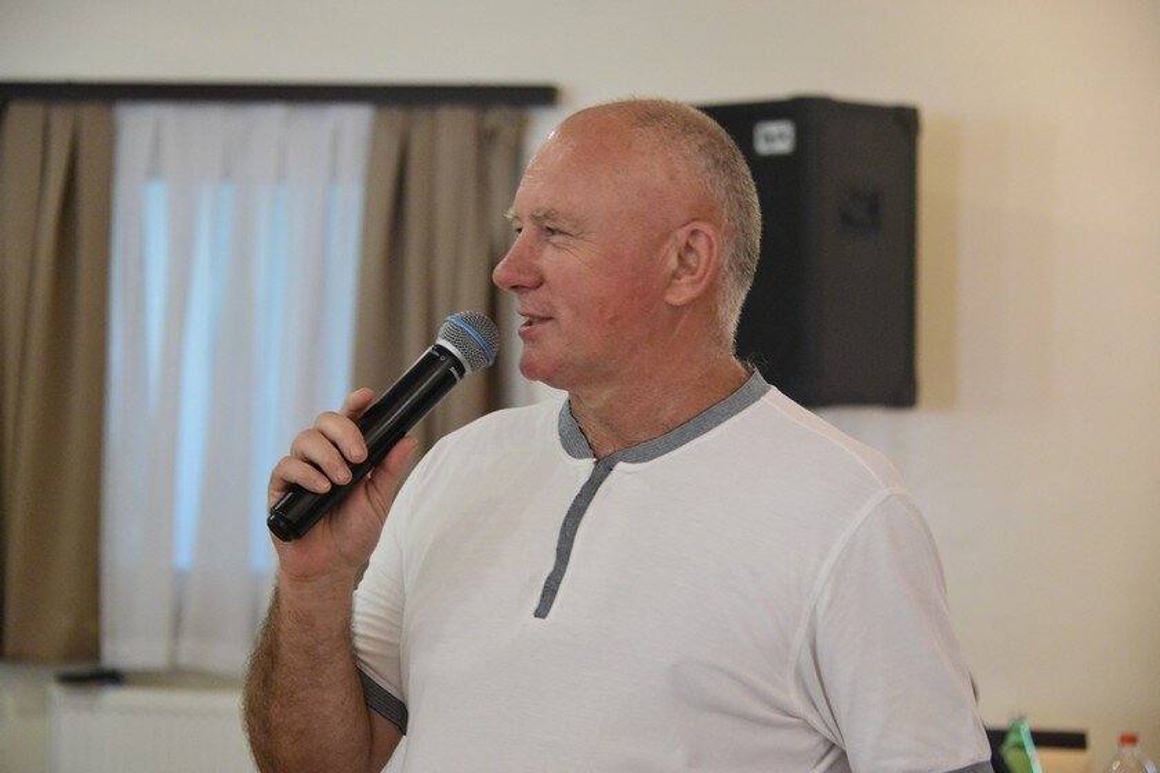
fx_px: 3222
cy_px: 386
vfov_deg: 13.7
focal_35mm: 100
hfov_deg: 20.4
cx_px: 580
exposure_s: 1/60
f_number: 5.3
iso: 6400
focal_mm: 100
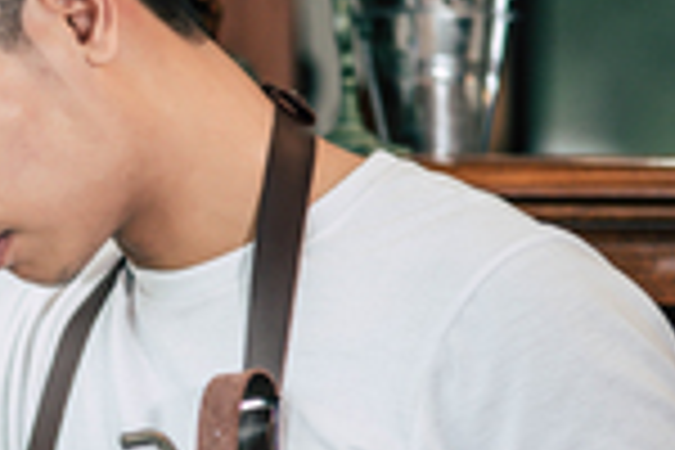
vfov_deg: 5.3
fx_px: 4875
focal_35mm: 260
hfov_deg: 7.8
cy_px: 450
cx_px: -189
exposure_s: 1/160
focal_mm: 85
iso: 400
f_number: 2
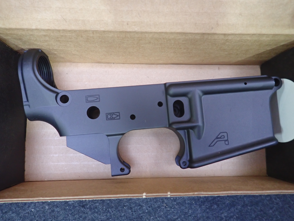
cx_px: 147
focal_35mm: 25
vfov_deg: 54.9
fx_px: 212
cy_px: 110
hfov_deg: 69.4
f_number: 2
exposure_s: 1/30
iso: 500
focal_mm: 4.5
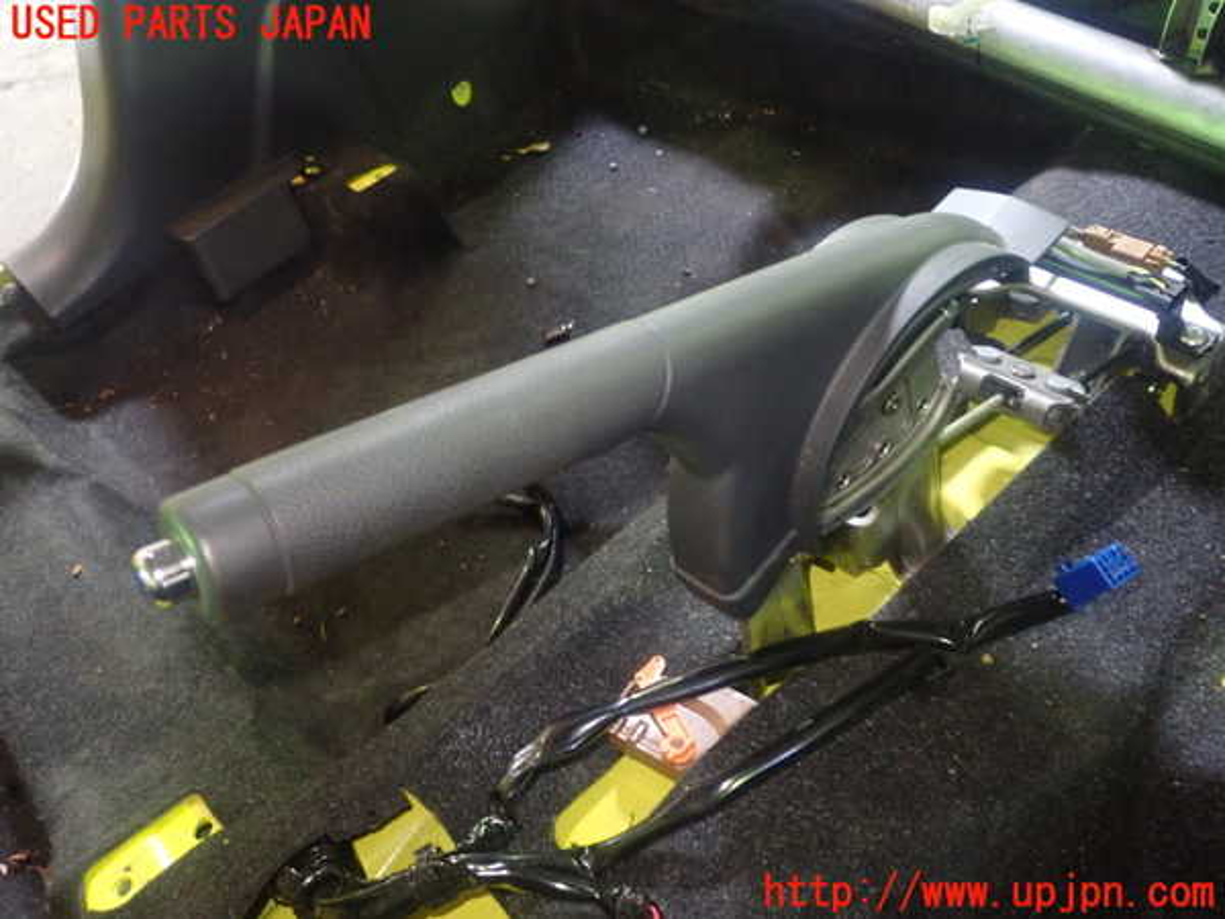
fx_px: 1062
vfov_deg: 46.8
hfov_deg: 60.0
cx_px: 612
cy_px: 460
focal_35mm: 30
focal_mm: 5.4
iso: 800
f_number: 2.3
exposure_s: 1/25
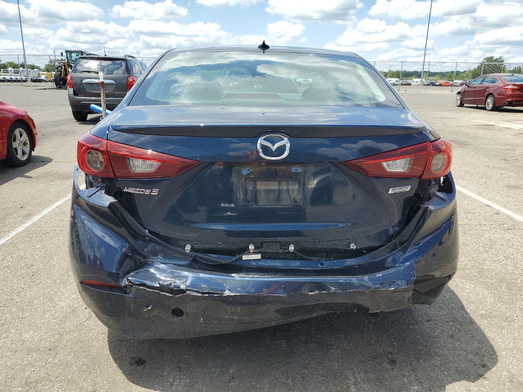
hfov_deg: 67.3
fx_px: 393
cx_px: 262
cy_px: 196
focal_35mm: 26
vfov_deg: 53.1
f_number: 1.5
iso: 50
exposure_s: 1/2000
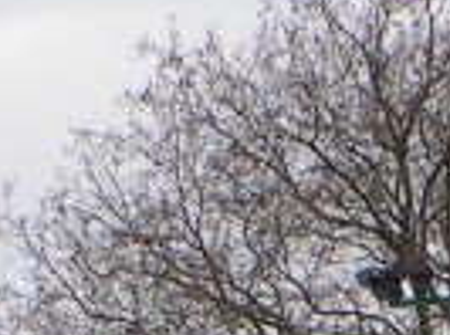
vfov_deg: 2.0
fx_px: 9775
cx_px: 798
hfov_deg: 2.6
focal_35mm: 754
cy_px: 829
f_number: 5
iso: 50
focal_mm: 19.1
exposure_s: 1/200
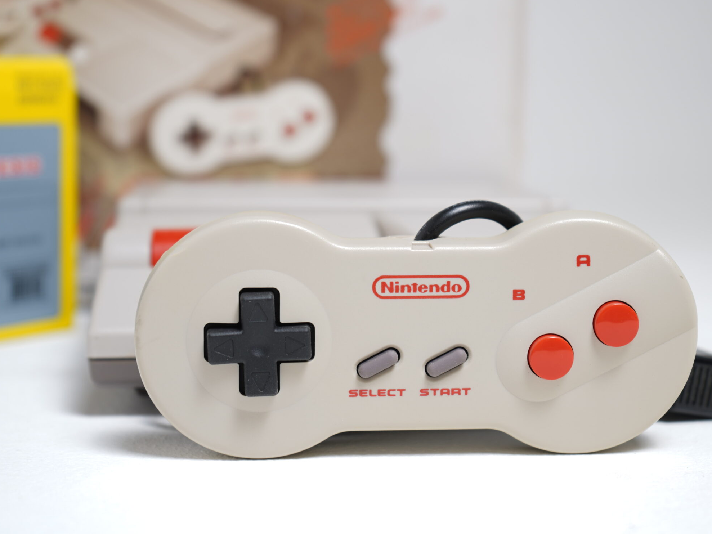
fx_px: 1358
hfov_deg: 29.4
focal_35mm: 66
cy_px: 248
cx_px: 399
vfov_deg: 22.3
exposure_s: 1/4
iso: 64
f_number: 5
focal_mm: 53
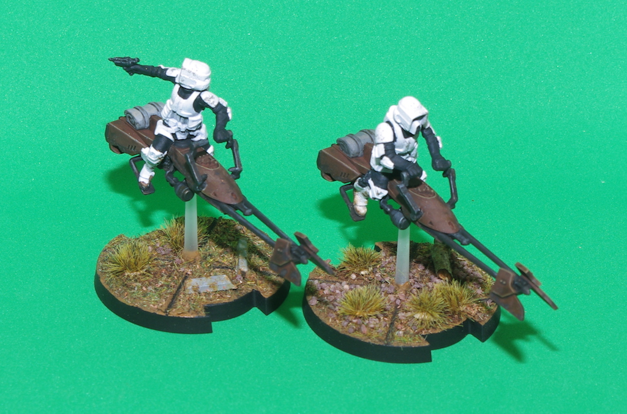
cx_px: 314
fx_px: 1424
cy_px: 207
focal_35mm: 82
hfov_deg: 24.8
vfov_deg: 16.5
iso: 100
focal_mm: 55
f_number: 10
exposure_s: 1/40
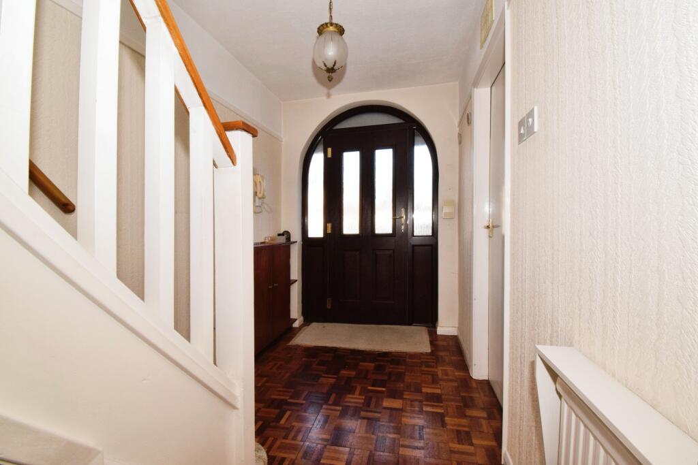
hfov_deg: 100.4
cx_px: 349
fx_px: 291
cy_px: 232
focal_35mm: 15
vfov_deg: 77.3
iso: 1000
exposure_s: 1/60
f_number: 14
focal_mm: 10
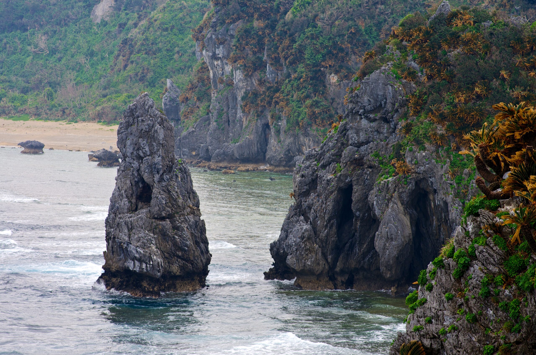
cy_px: 178
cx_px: 268
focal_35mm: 150
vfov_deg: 9.1
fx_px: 2229
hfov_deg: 13.7
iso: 100
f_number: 8
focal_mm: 100
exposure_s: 1/50
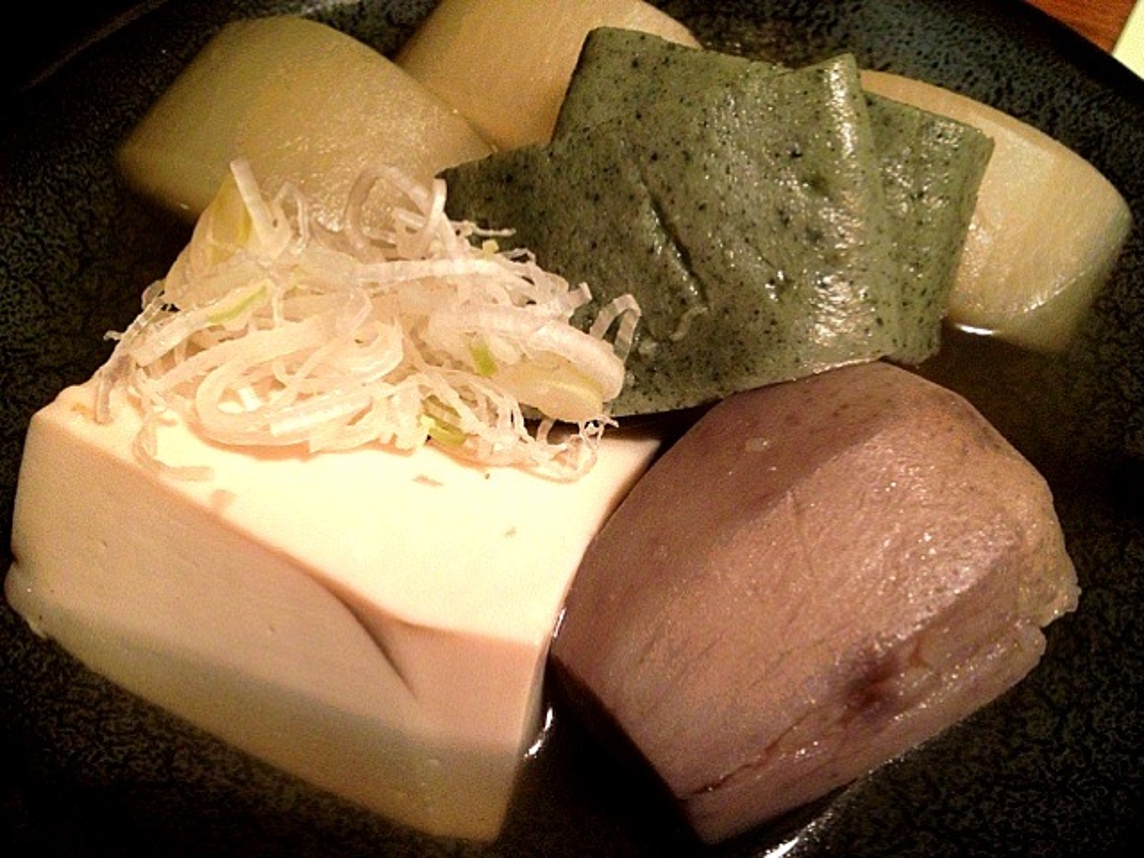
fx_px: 1157
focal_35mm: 35
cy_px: 429
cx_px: 572
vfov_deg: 40.7
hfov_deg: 52.6
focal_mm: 4.28
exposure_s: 1/15
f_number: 2.4
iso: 400
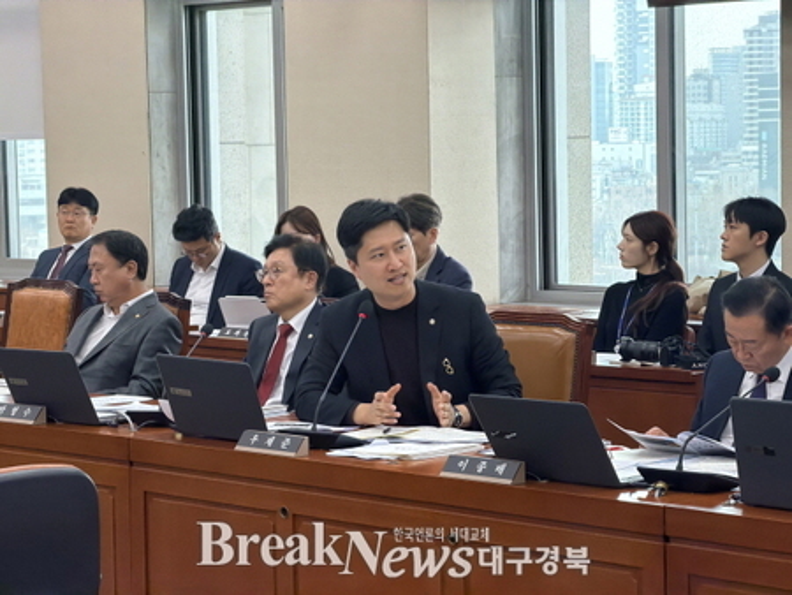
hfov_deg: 19.6
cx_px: 396
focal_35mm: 100
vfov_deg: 14.8
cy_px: 298
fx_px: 2289
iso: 200
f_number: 2.8
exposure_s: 1/120
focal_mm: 16.89
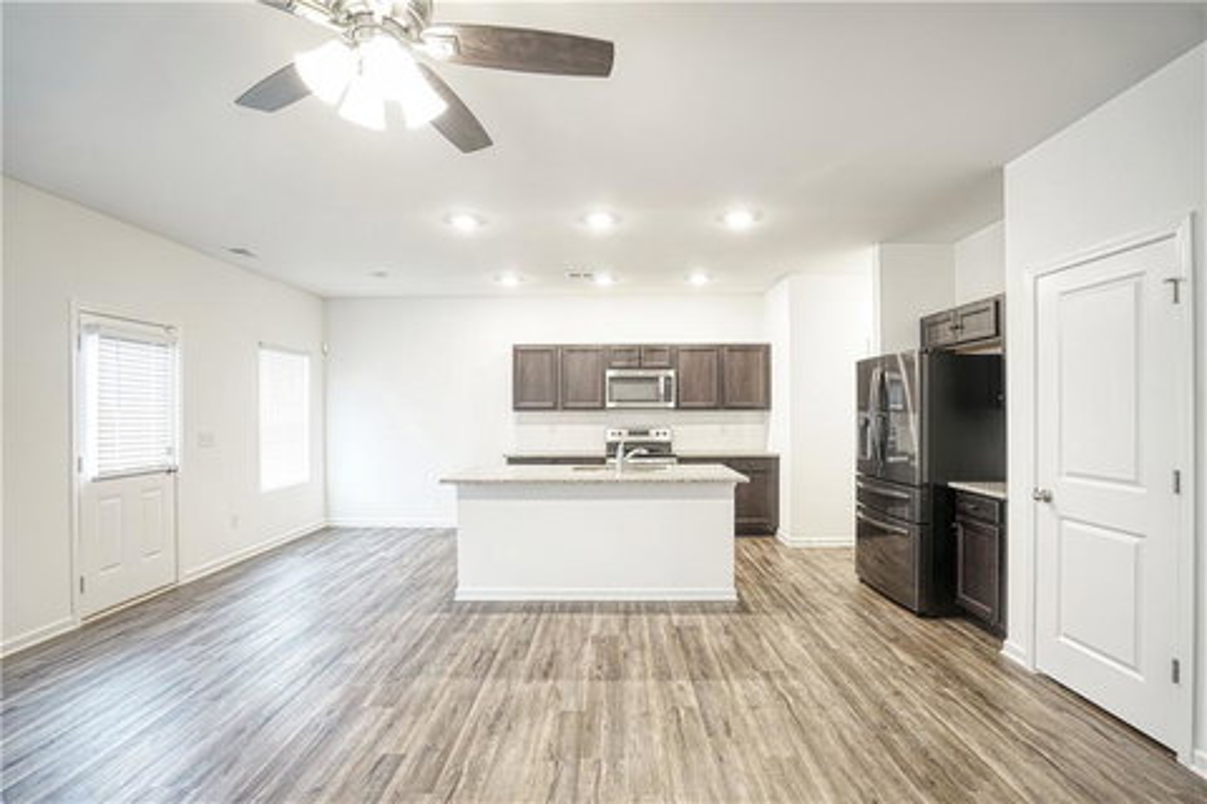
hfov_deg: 96.7
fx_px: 536
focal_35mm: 16
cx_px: 604
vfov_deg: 73.7
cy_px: 402
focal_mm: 16
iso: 100
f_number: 4
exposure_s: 1/2.5
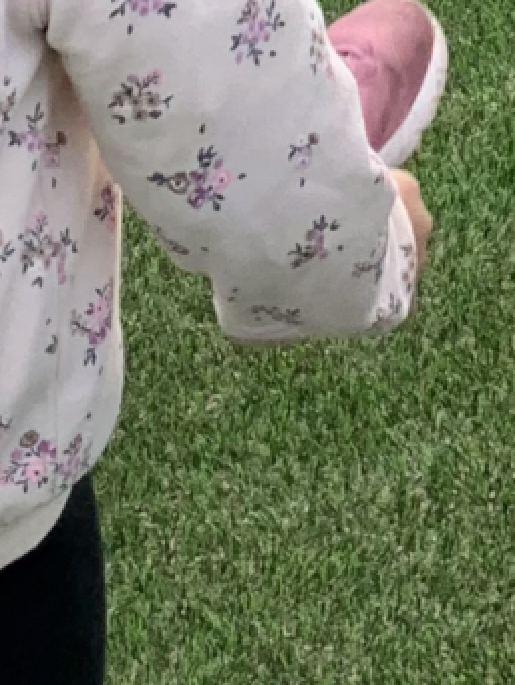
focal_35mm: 195
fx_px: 3866
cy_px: -709
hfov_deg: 7.6
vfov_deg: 9.4
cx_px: 585
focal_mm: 4.25
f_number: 1.8
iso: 25
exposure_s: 1/191
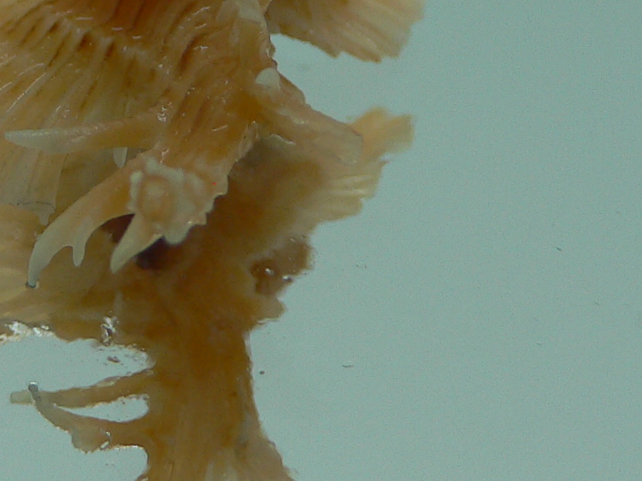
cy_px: 56
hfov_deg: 20.6
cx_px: 118
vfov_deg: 15.6
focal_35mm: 94
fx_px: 1743
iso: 80
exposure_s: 1/80
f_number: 2.8
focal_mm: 4.6
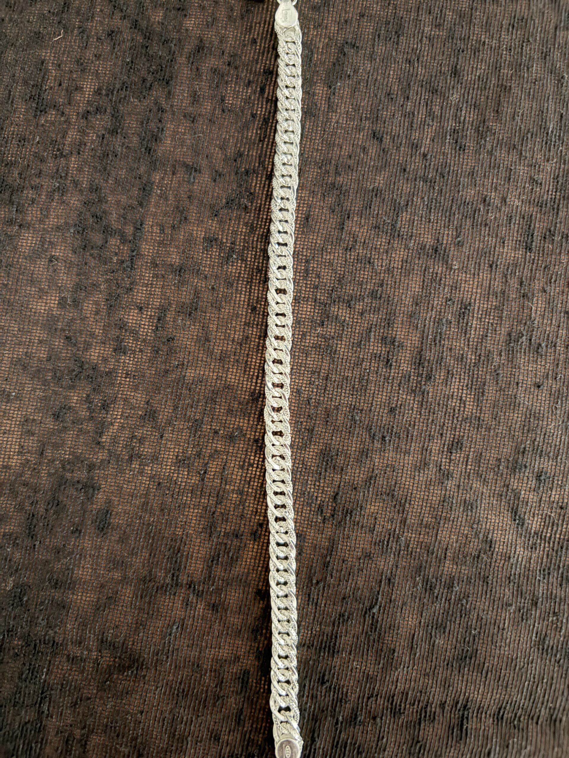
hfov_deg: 53.1
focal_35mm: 26
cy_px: 379
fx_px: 570
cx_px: 284
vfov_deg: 67.3
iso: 640
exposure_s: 1/19
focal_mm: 5.96
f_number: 1.6
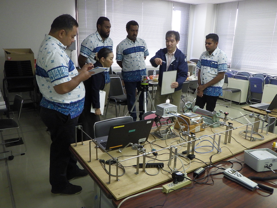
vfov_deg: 49.7
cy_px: 104
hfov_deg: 63.4
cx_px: 138
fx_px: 224
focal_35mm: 28
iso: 320
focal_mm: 5
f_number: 3.5
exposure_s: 1/60
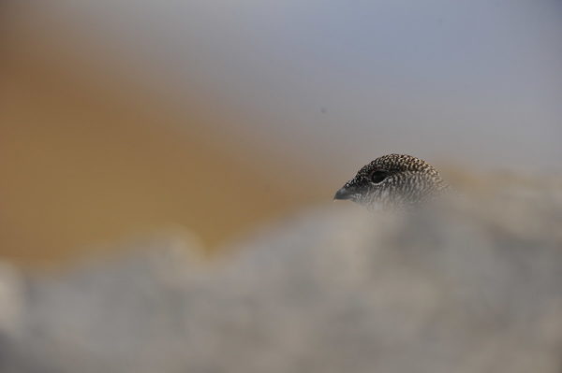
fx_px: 10919
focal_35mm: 700
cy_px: 186
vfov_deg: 2.0
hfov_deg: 2.9
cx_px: 281
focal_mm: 700
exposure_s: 1/2000
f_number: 5.6
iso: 1250
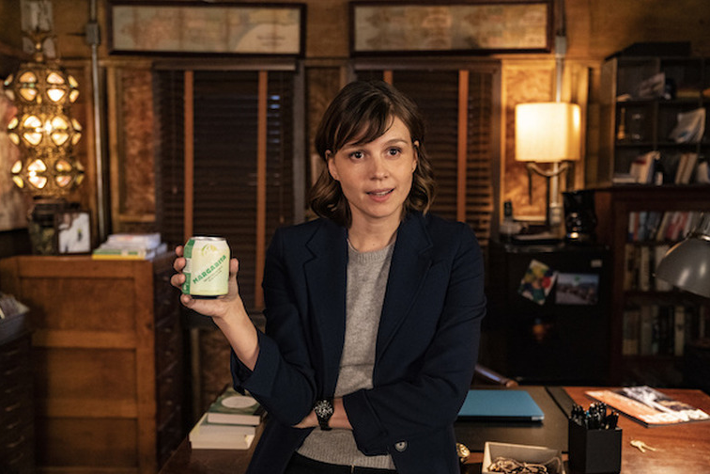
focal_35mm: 33
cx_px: 356
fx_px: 651
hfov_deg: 57.2
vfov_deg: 40.0
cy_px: 237
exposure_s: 1/125
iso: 6400
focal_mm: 32
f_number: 2.8
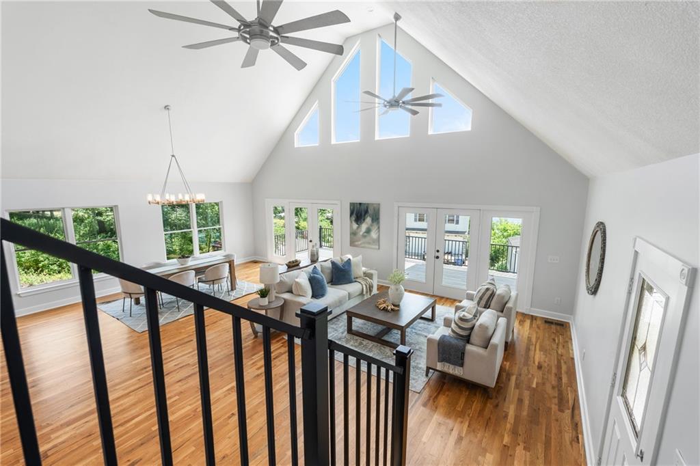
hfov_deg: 96.8
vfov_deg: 73.7
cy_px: 233
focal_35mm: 16
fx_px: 311
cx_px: 350
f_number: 7.1
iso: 200
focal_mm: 16
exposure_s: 1/15
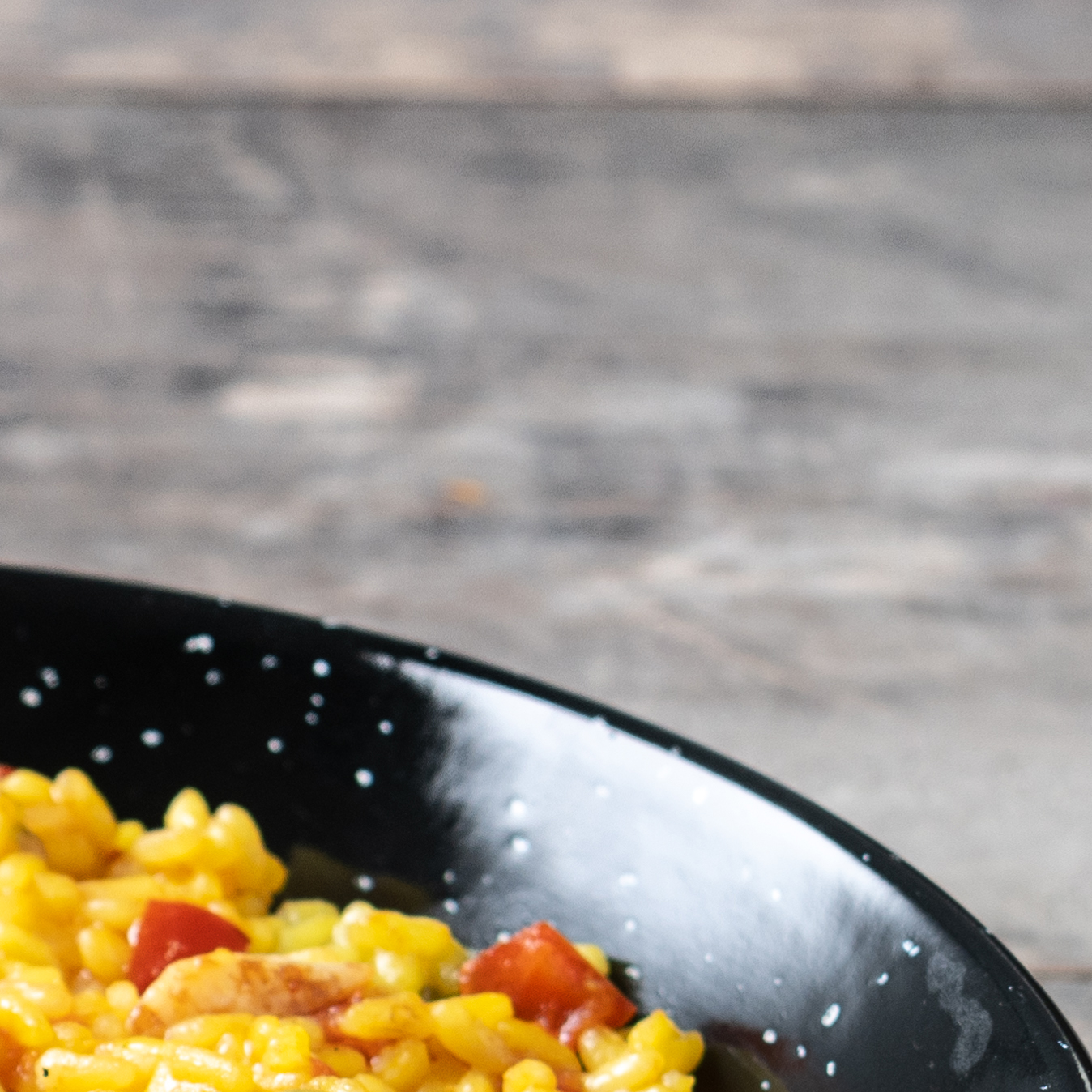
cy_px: 1322
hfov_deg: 5.5
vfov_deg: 5.5
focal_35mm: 316
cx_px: -356
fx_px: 11278
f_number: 5.6
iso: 100
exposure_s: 1/200
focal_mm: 60
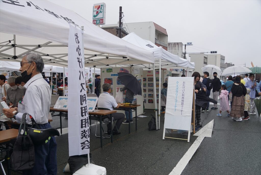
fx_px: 196
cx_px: 130
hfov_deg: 67.4
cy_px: 88
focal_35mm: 27
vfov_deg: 48.0
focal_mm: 18
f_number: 5.6
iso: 100
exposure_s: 1/125
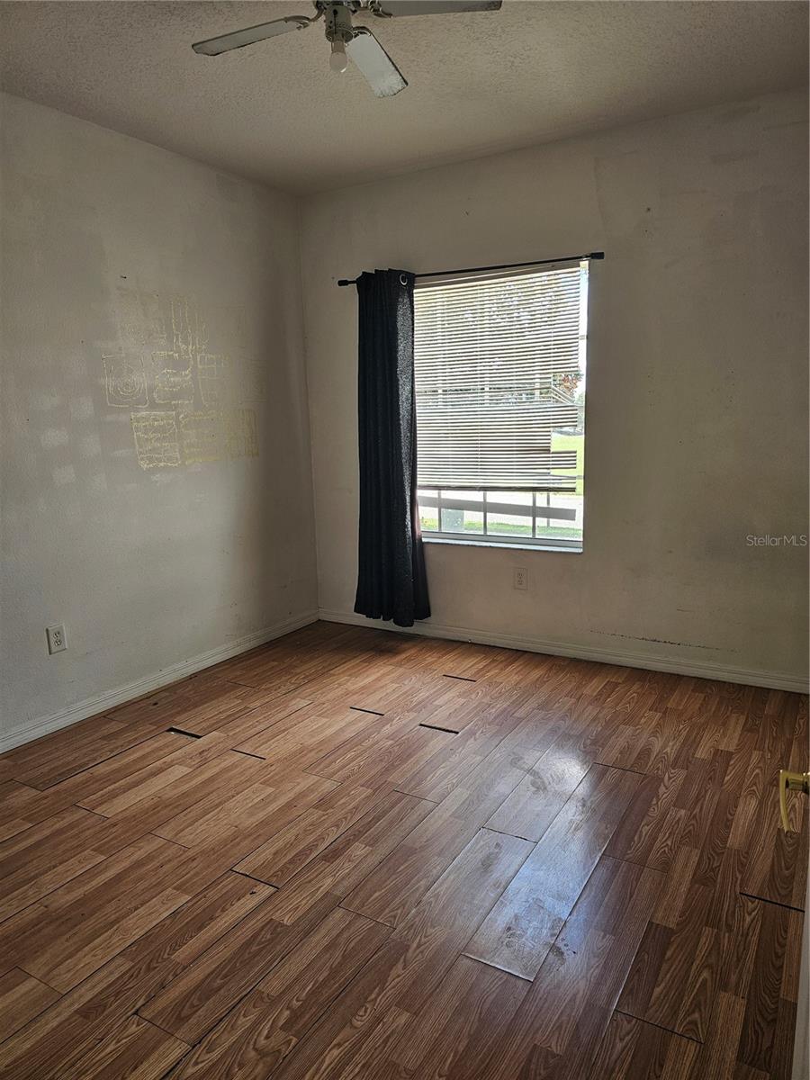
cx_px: 405
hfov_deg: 58.9
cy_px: 540
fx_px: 718
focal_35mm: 23
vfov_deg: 73.9
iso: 64
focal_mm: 6.3
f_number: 1.7
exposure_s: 1/120
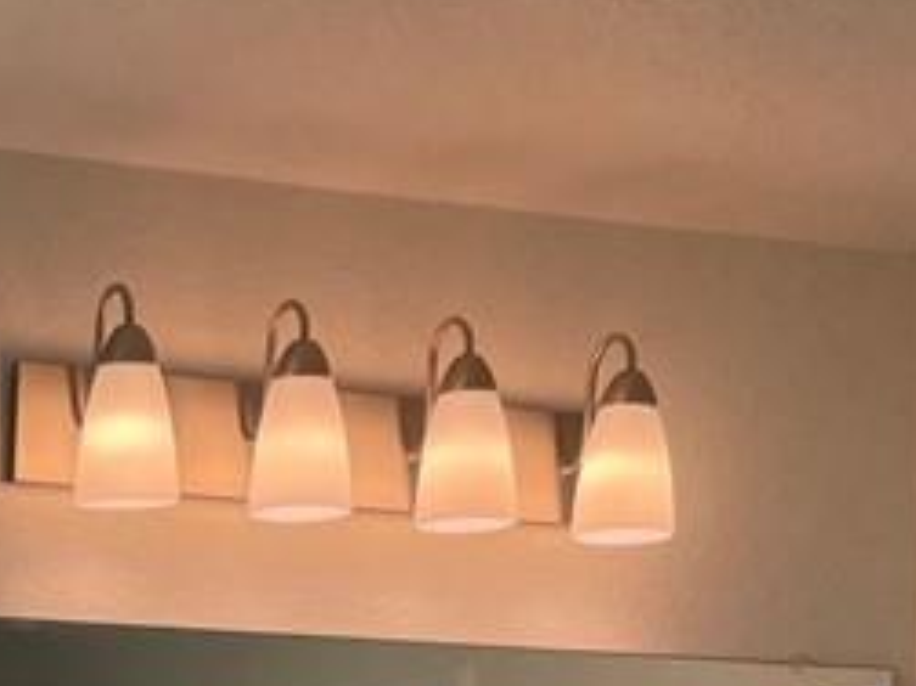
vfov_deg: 12.8
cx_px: -234
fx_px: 2804
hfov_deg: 17.5
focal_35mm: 106
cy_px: 1204
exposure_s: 1/295
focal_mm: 4.2
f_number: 1.6
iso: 32
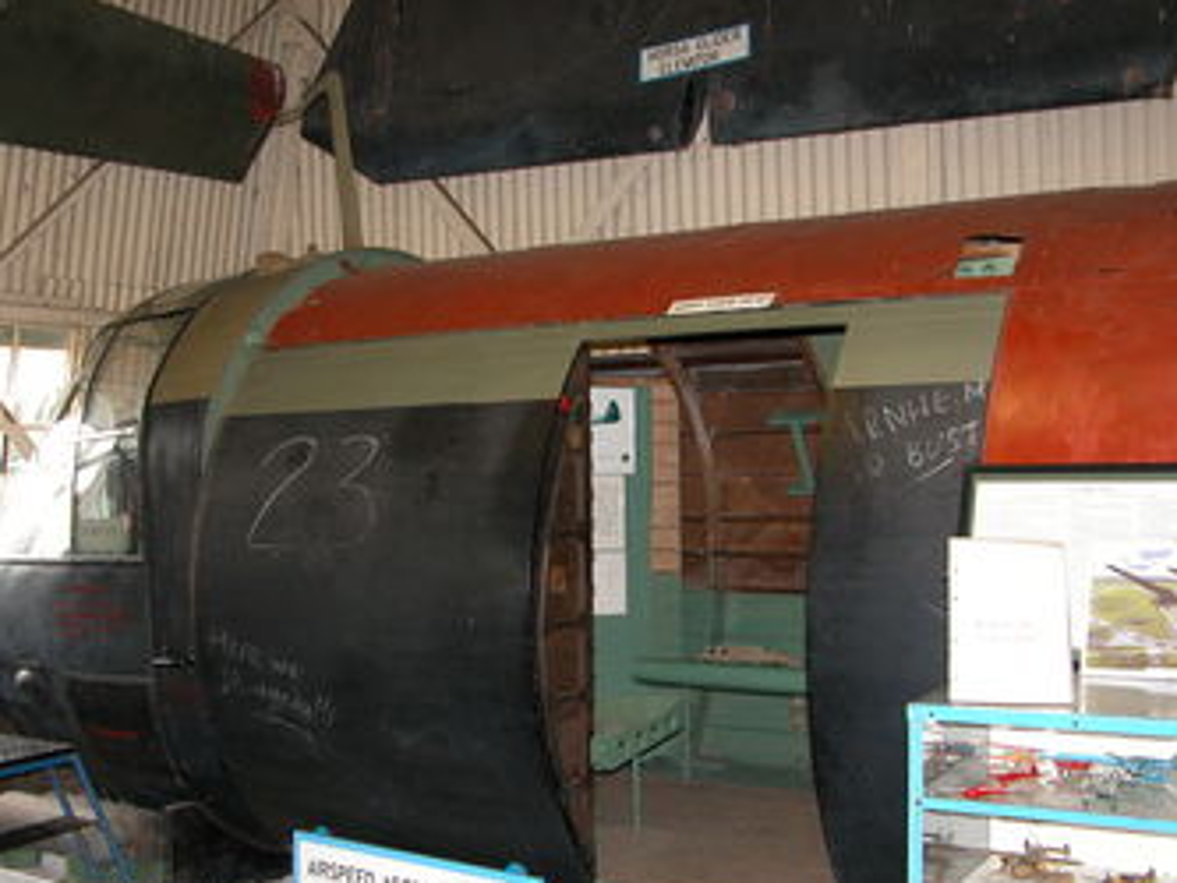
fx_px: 1429
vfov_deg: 34.3
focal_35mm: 42
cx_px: 534
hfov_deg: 44.7
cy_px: 498
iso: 200
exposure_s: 1/60
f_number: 2.8
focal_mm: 8.9
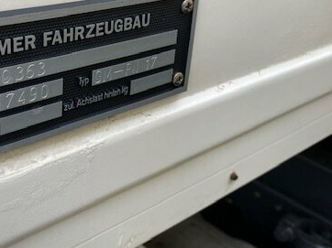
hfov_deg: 40.0
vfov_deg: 30.8
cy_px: 53
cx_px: 79
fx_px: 441
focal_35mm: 46
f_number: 1.8
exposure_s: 1/442
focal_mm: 4.25
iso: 32
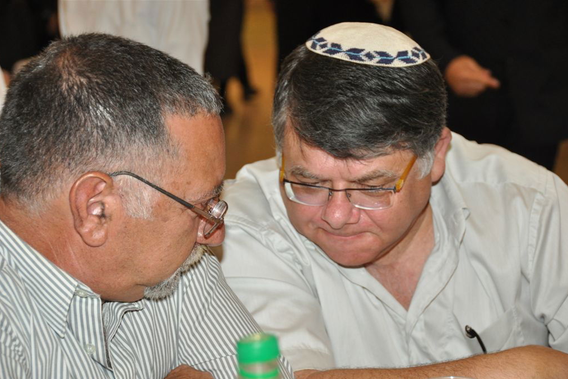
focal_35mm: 114
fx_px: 1791
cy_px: 190
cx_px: 284
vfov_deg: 12.1
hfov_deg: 18.0
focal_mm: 75
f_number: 5
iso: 800
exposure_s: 1/60
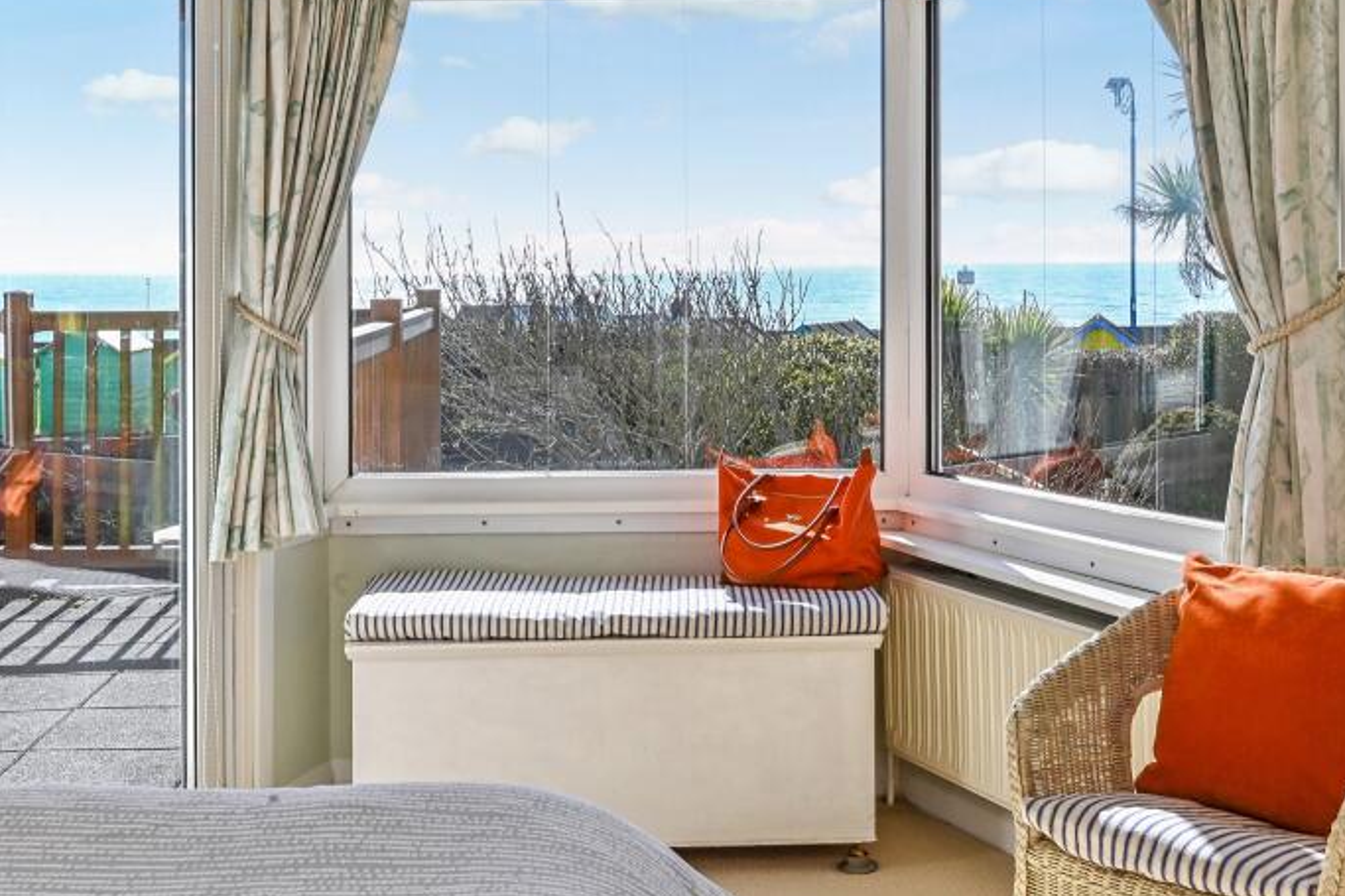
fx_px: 1681
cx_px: 628
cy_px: 268
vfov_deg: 29.5
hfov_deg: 43.6
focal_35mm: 45
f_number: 18
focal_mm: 30
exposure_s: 1/200
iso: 400
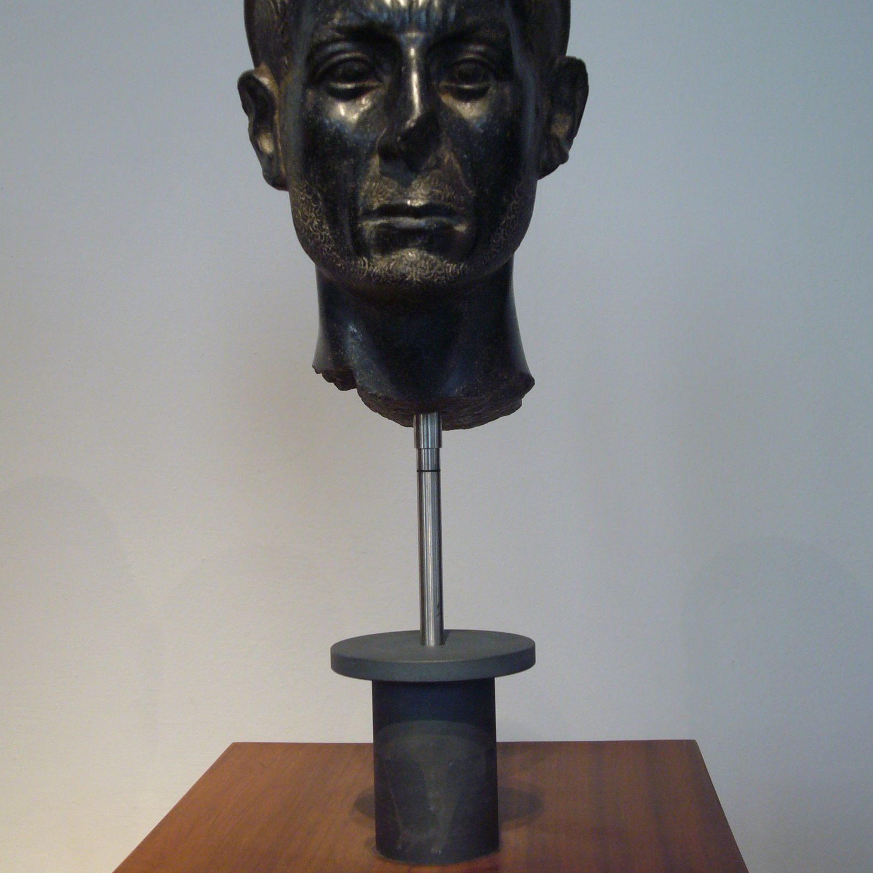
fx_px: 1569
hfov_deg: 31.1
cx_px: 441
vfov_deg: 31.1
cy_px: 419
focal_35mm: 55
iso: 160
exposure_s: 1/15
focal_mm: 7.5
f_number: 3.5
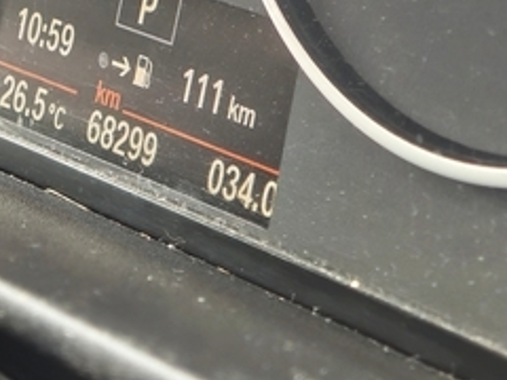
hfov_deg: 9.9
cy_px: -173
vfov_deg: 7.3
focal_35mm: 200
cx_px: 152
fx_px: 2929
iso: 400
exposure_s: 1/100
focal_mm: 9
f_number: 2
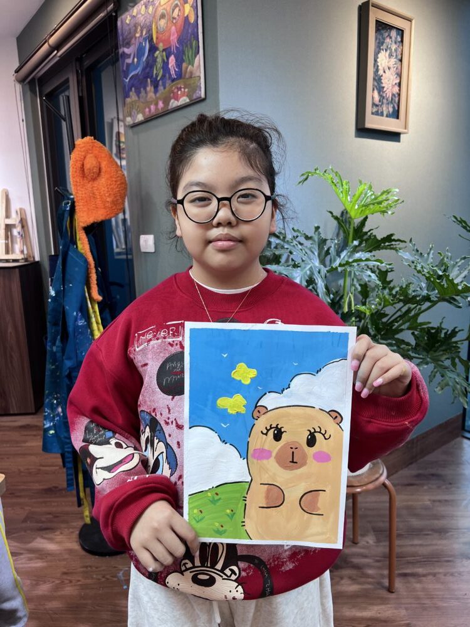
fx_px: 471
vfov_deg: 67.3
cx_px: 235
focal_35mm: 26
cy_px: 314
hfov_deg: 53.1
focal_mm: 5.7
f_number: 1.5
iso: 80
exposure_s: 1/100
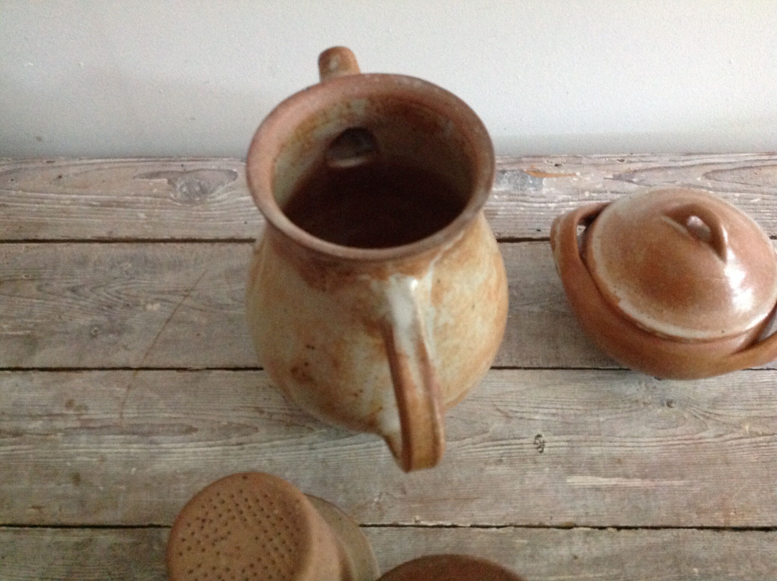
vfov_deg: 40.6
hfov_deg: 52.7
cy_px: 290
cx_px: 388
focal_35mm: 35
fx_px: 784
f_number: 2.4
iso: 500
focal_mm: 4.28
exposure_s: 1/15
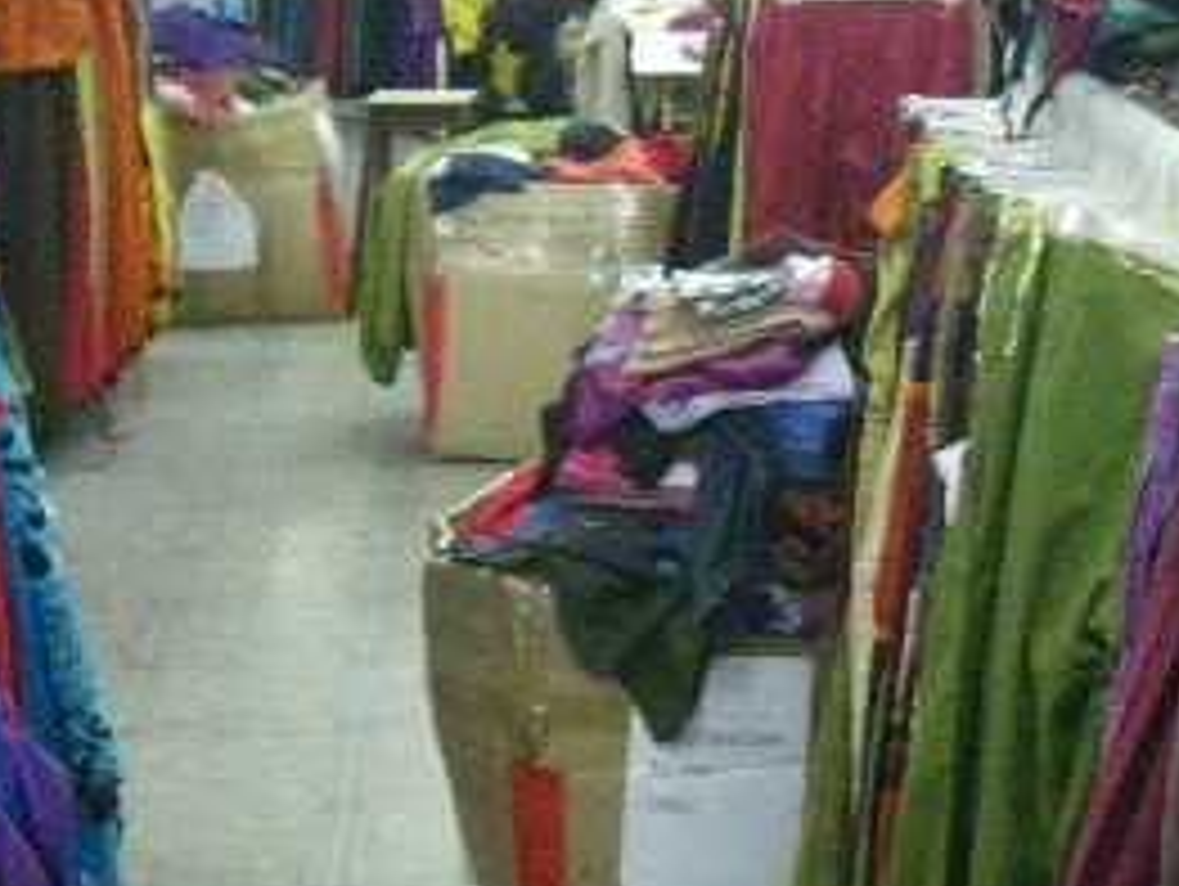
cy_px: -121
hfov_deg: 21.4
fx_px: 3102
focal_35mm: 91
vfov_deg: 15.8
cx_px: 848
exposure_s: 1/20
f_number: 3.5
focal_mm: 5
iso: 800
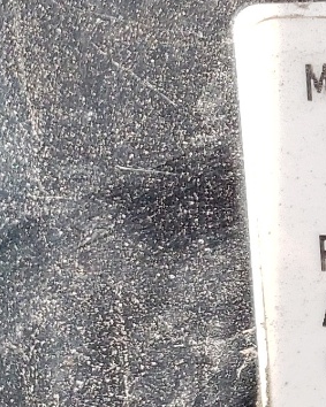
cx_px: 903
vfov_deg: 12.6
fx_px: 1846
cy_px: 172
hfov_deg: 8.7
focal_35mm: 153
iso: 50
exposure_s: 1/769
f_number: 1.5
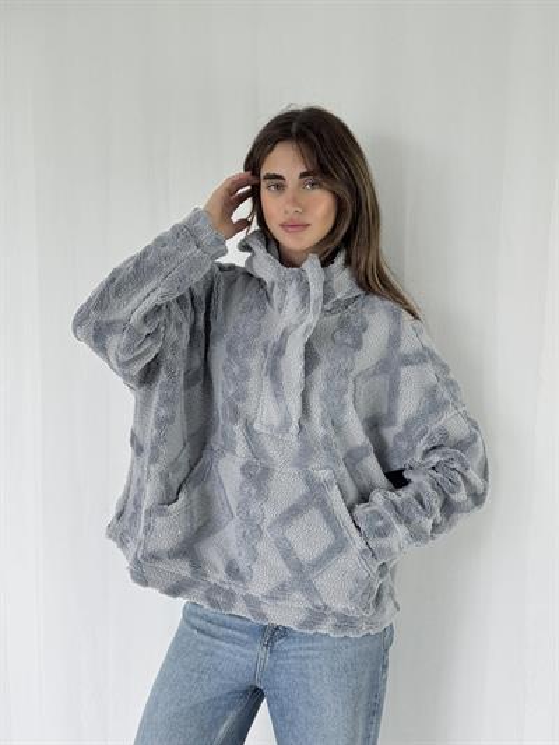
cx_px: 280
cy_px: 372
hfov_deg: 30.3
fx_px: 1033
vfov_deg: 39.6
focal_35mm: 48
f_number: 1.78
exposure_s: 1/159
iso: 50
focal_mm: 6.76
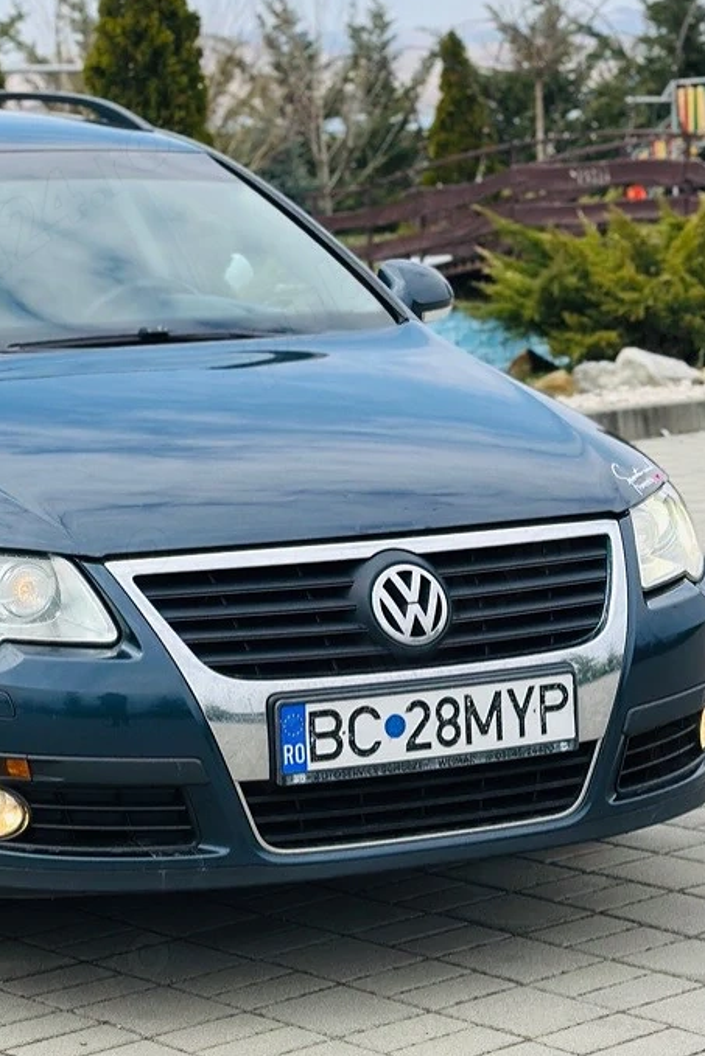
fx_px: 2877
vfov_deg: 20.7
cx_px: 106
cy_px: 308
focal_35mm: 98
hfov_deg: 13.9
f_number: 1.78
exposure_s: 1/2114
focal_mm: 6.86
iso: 80
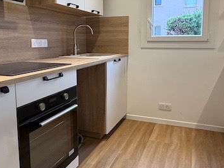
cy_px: 63
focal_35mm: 32
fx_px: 207
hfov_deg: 56.8
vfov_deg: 43.8
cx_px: 116
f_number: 2.2
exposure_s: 1/100
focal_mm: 2.22
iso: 200
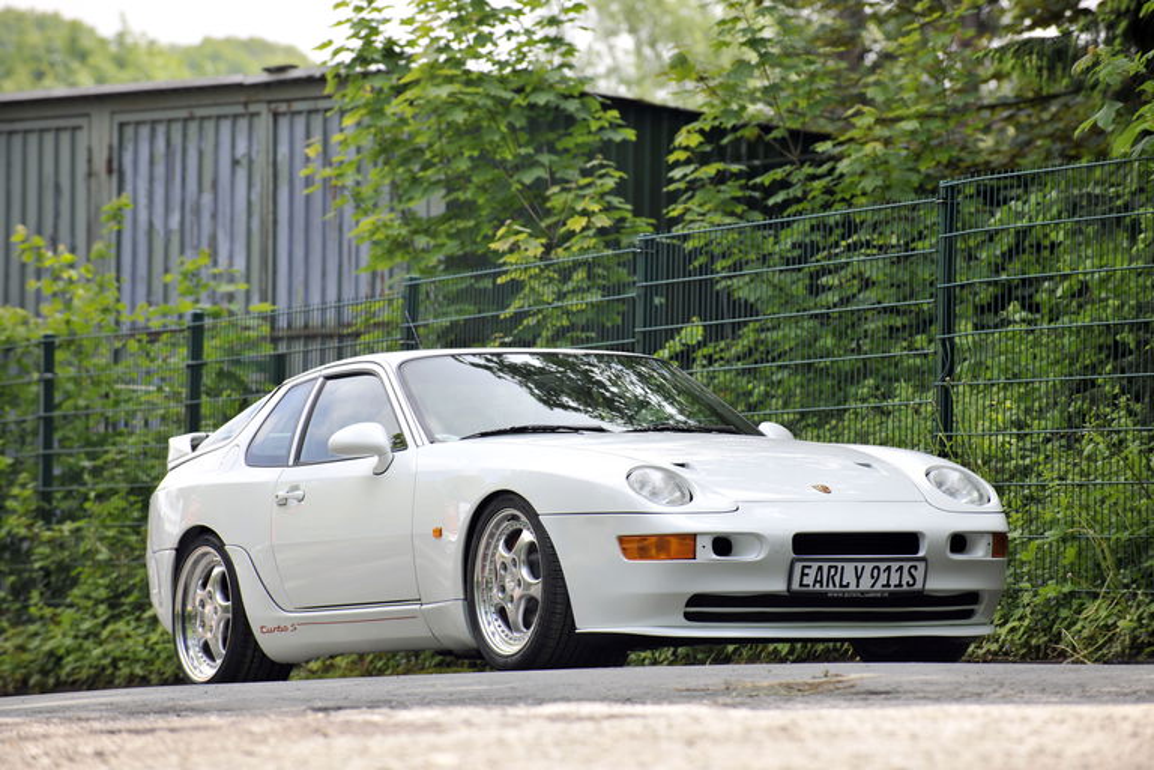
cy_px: 385
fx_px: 5609
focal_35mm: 175
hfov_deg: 11.7
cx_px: 577
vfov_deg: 7.8
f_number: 4
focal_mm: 175
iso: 100
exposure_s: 1/160
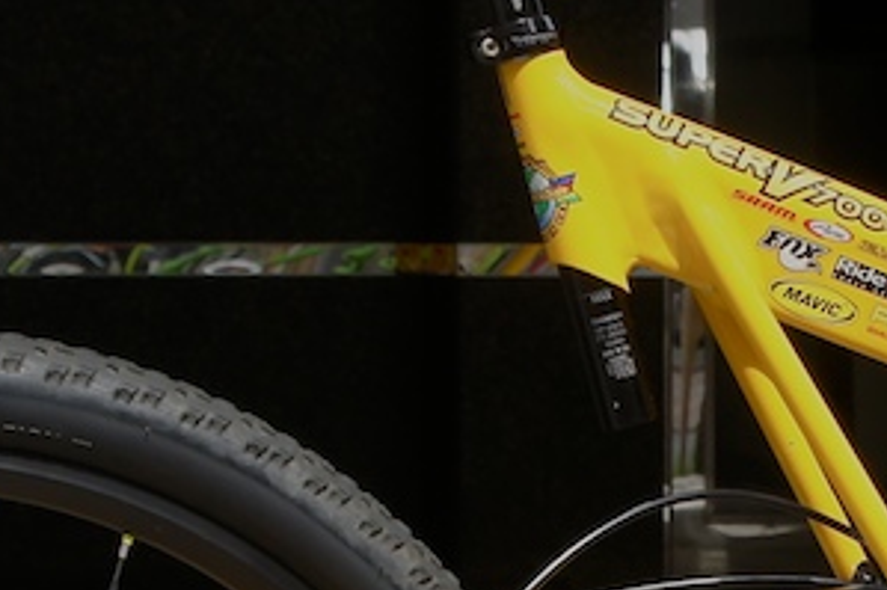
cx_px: 816
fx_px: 4584
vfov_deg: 7.3
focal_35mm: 186
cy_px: 640
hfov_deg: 11.0
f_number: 8
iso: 200
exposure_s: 1/160
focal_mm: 29
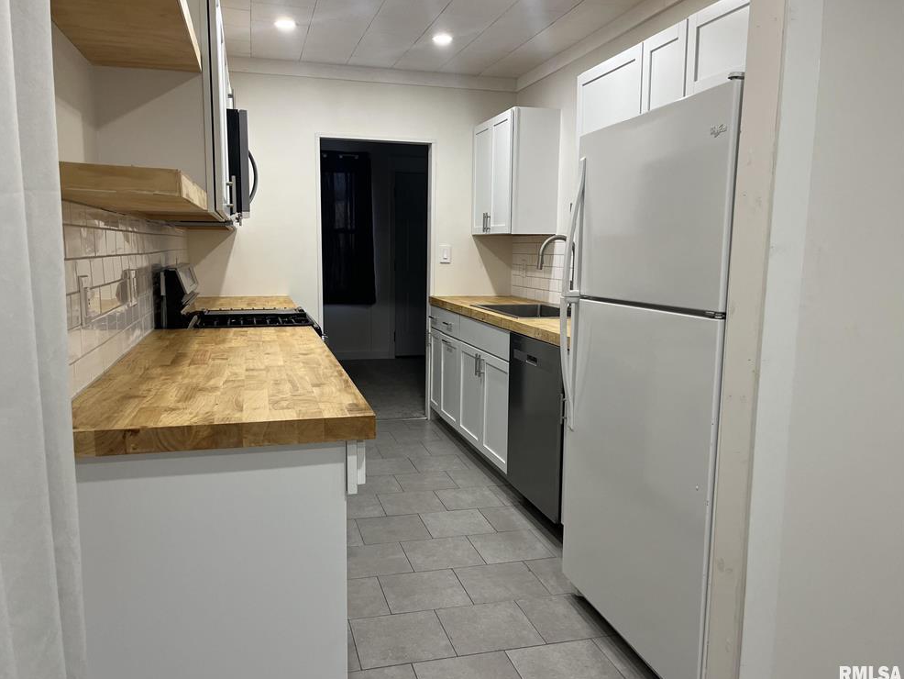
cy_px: 337
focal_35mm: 27
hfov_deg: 65.3
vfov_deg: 51.4
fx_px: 705
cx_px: 439
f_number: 1.6
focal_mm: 5.1
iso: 80
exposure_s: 1/60
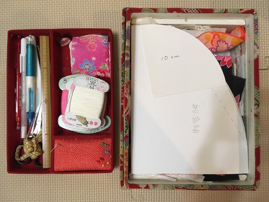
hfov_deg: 61.7
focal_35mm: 29
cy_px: 101
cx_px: 134
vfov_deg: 48.2
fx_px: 225
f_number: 2.2
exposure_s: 1/30
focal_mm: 4.15
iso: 160
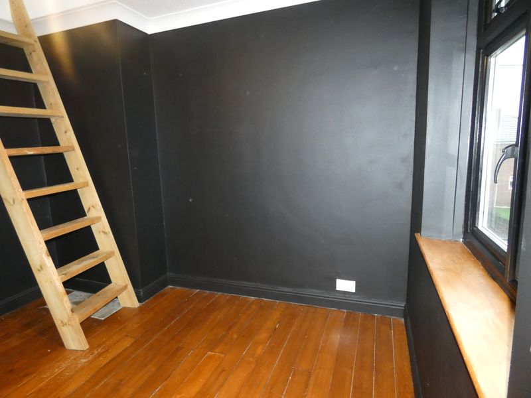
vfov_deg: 66.0
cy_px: 199
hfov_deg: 81.7
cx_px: 266
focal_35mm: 20
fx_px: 307
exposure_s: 1/60
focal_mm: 3.6
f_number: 2.8
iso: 800
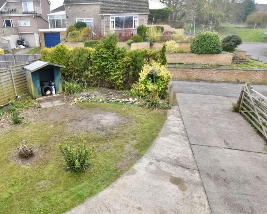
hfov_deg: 73.9
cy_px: 114
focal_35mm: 22
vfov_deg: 63.1
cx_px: 102
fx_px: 174
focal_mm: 10
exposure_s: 1/200
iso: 800
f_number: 7.1
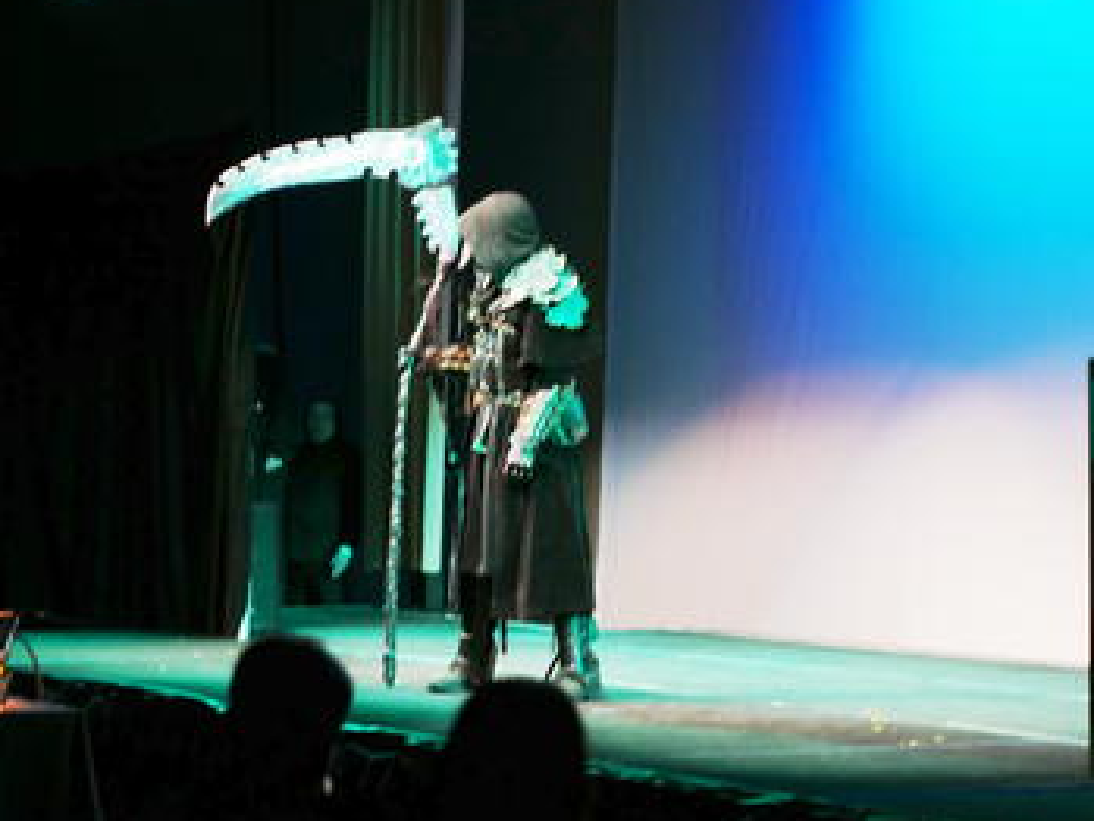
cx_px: 448
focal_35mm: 116
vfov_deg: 12.8
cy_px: 410
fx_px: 3667
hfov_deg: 17.0
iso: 1250
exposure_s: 1/100
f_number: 1.8
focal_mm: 45
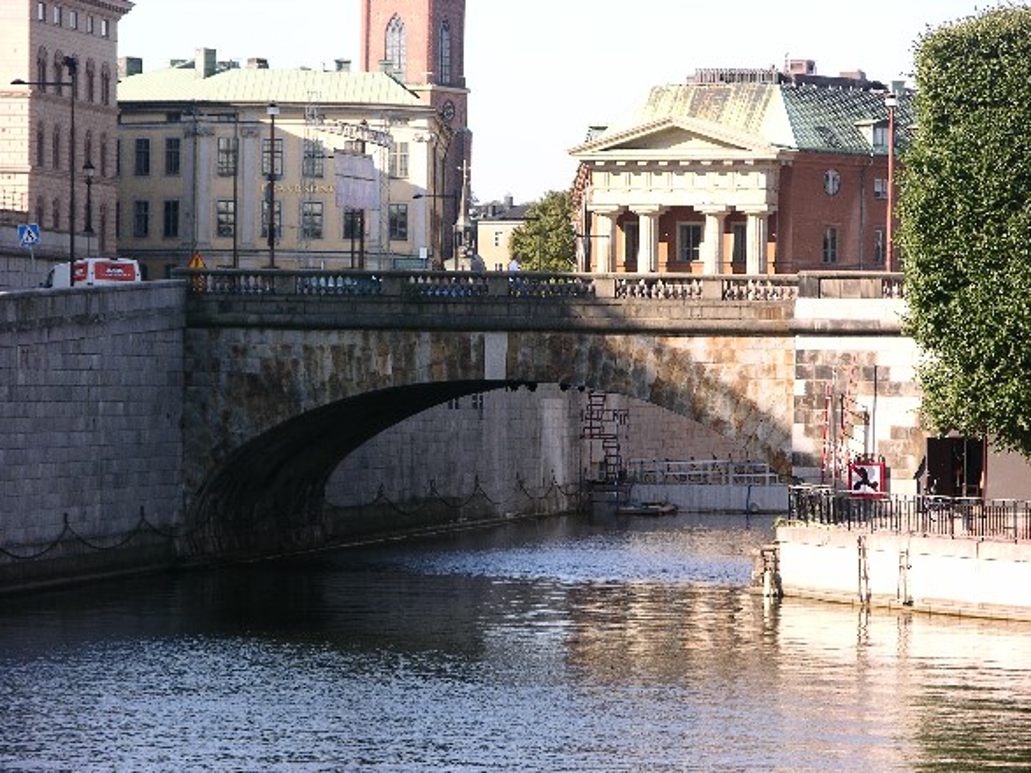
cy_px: 386
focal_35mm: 190
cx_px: 516
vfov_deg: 7.8
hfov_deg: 10.4
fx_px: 5658
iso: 50
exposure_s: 1/122
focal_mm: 48.5
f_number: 5.1
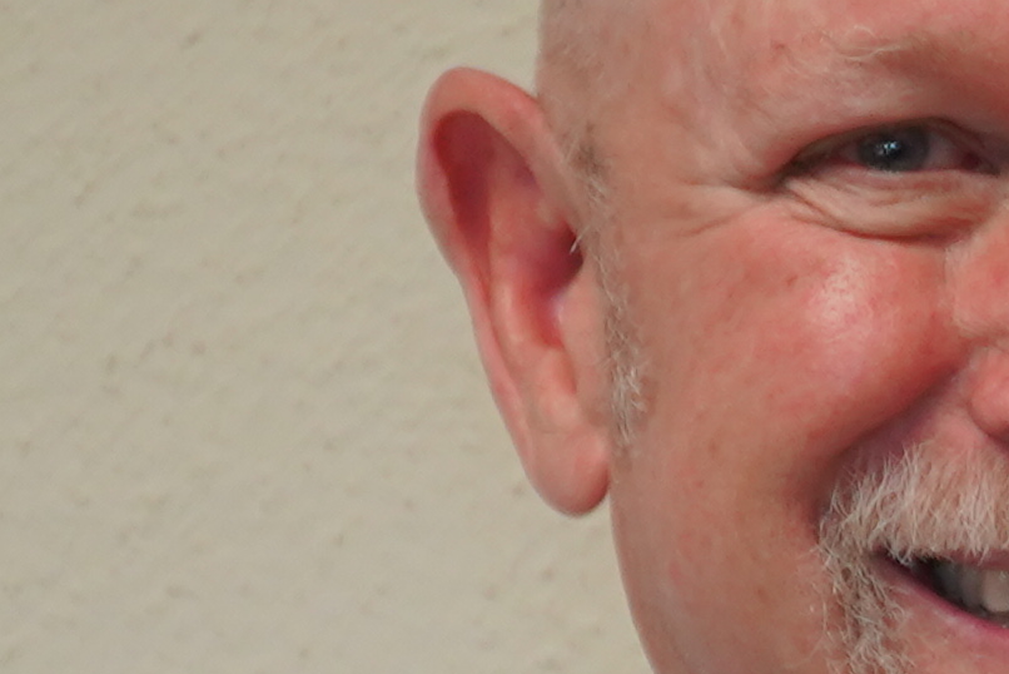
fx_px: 10401
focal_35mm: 371
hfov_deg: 5.5
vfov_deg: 3.7
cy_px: 951
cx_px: 1813
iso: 800
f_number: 4
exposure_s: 1/160
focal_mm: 51
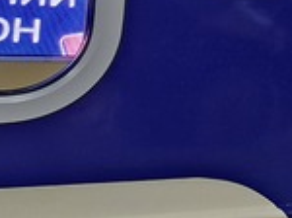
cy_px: -21
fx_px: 893
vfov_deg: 13.6
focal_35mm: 106
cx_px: 619
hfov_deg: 14.6
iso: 500
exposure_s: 1/40
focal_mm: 5.54
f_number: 1.8
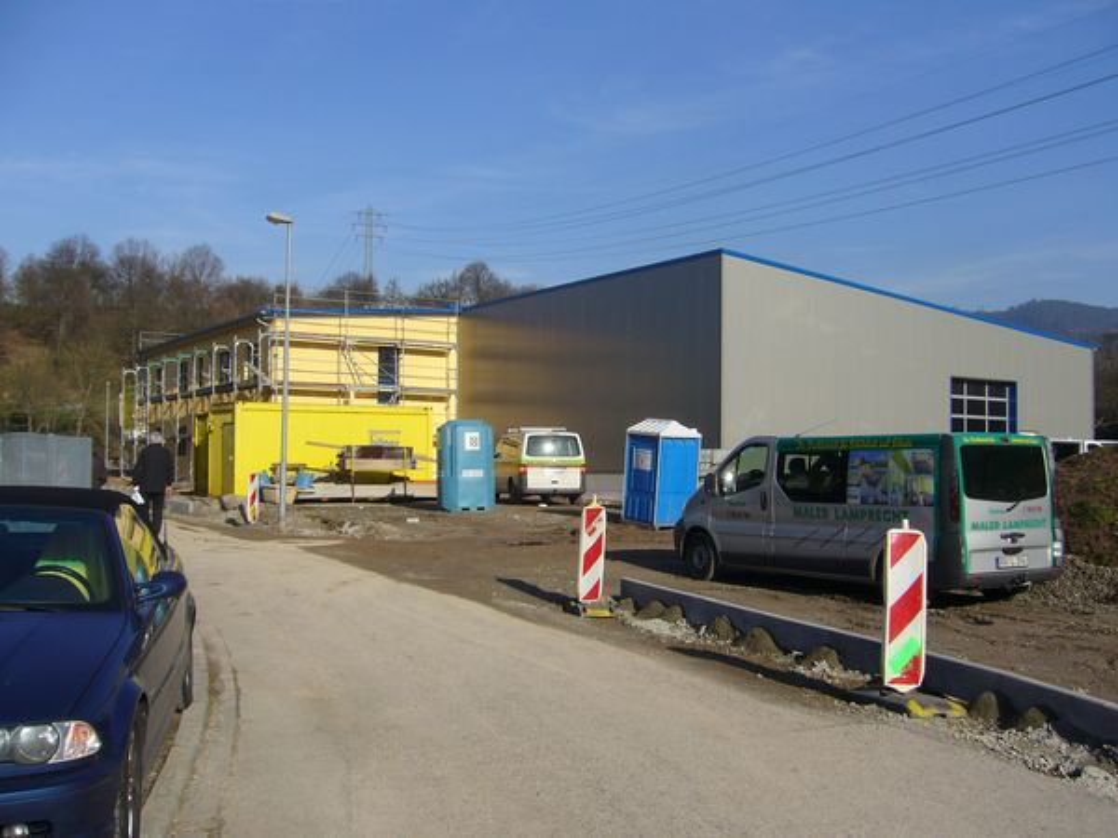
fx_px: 1130
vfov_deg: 40.7
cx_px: 559
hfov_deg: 52.6
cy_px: 419
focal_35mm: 35
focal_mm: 5.8
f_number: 5.6
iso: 80
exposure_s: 1/400
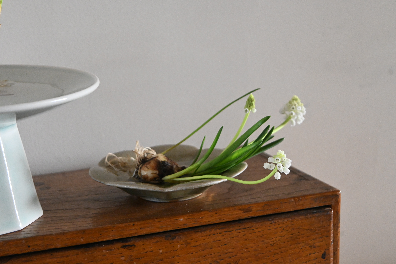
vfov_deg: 18.2
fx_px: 825
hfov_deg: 27.0
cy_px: 132
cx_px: 198
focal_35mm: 75
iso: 3200
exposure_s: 1/60
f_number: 6.3
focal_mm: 50
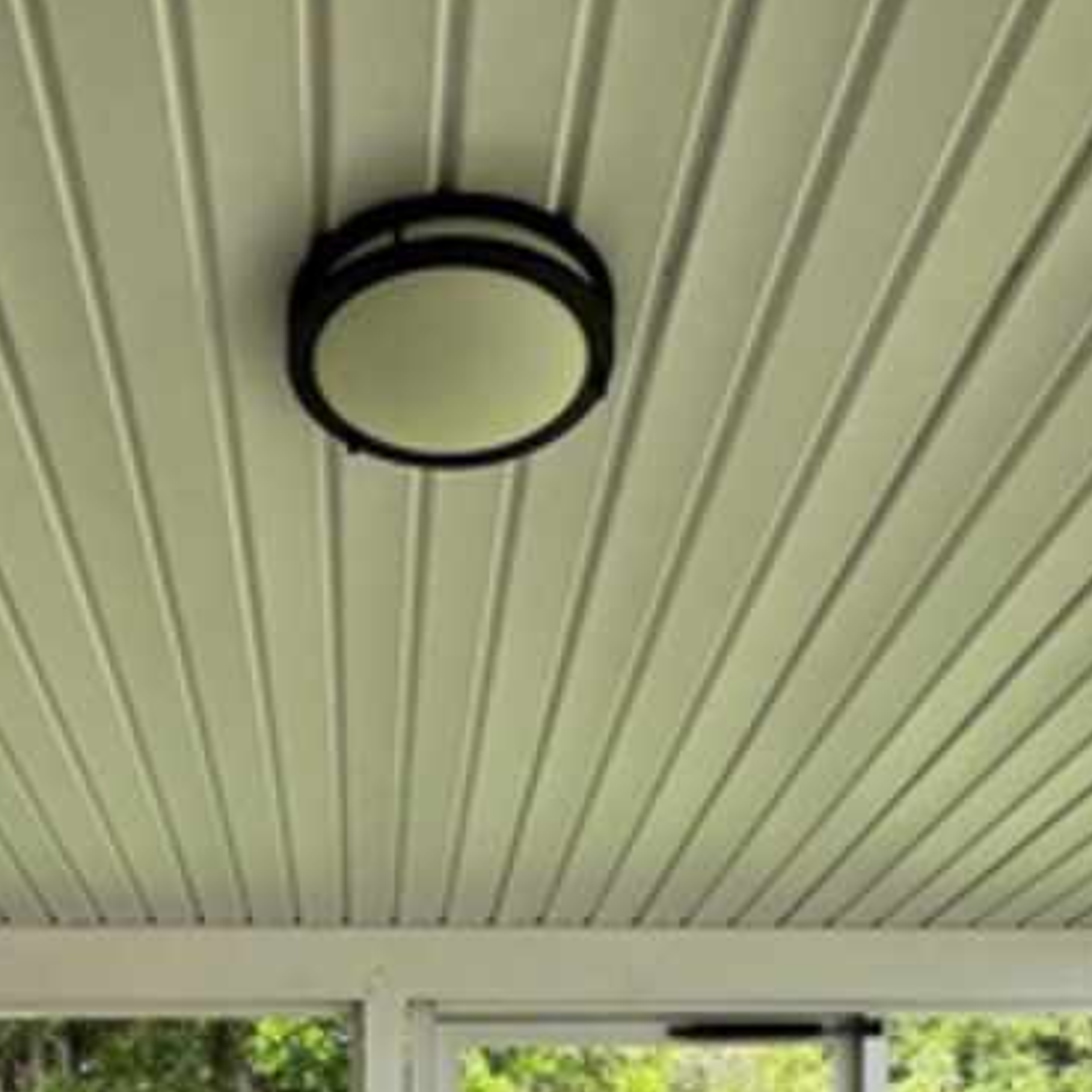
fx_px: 1428
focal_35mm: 40
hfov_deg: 41.5
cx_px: 395
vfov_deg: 34.1
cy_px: 1297
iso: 80
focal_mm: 1.57
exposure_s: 1/99
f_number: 1.8
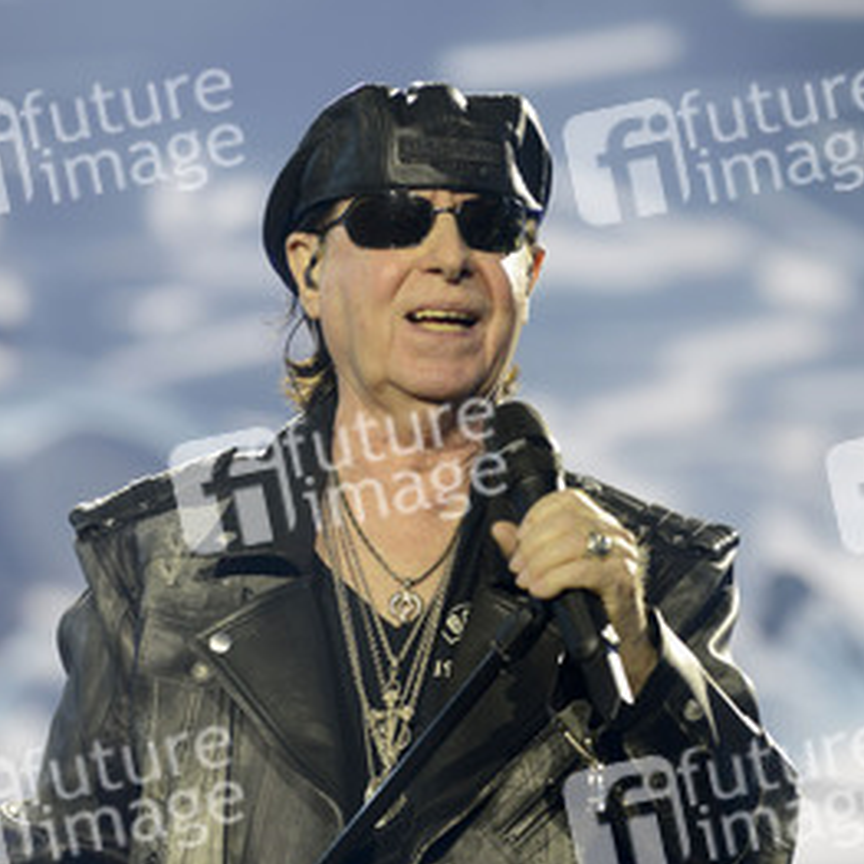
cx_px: 434
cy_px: 641
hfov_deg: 6.8
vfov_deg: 6.8
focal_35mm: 258
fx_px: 7286
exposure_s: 1/640
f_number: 4.5
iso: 1250
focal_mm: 200
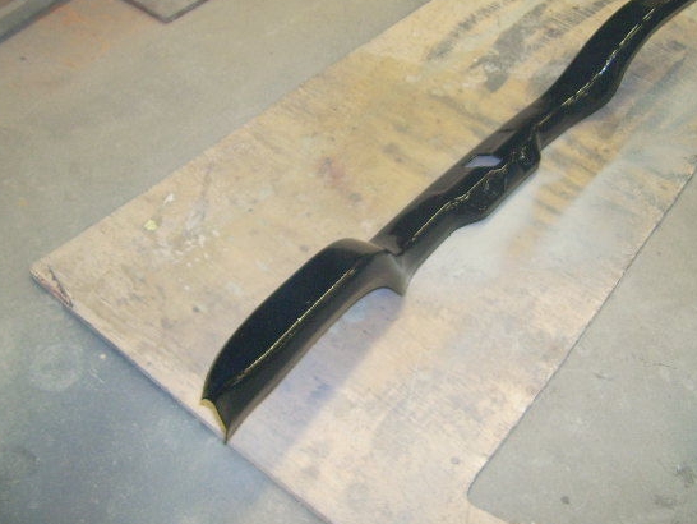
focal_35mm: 41
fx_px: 826
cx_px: 377
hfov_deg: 45.7
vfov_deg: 35.2
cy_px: 247
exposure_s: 1/60
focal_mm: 5.95
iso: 100
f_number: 2.8
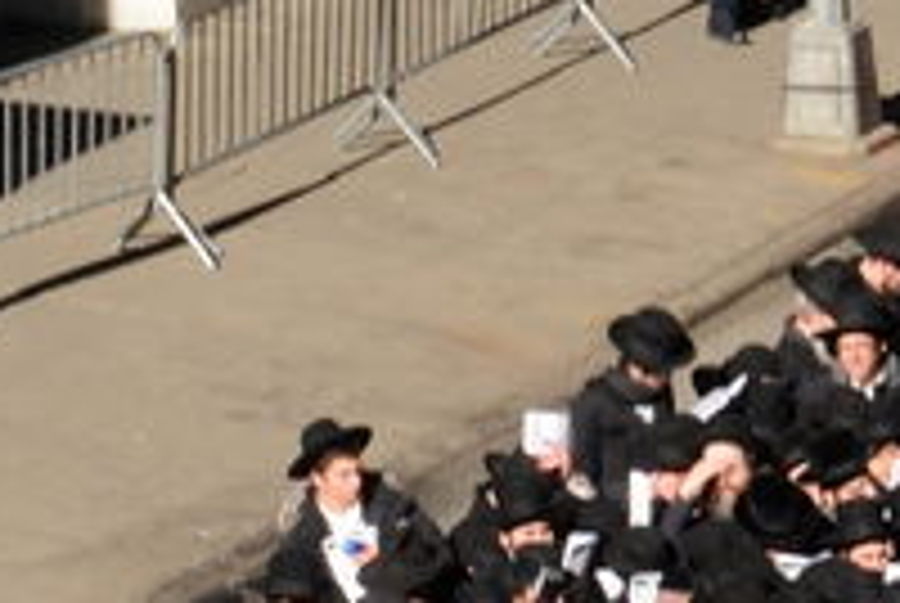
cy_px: 760
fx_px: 10490
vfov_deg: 3.3
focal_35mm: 419
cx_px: 1899
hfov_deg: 4.8
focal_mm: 60
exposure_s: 1/125
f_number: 16
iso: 500
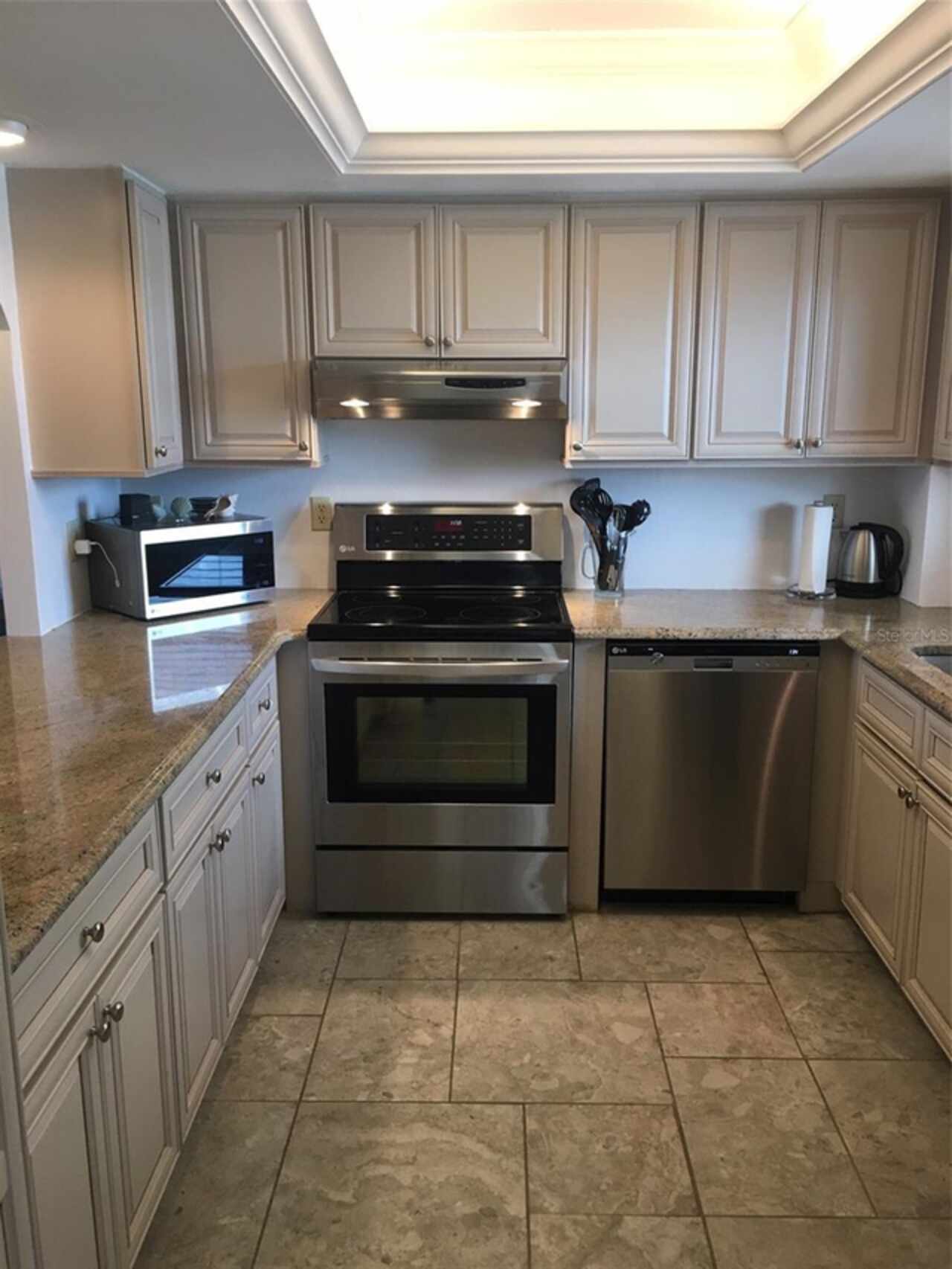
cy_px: 634
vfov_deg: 61.7
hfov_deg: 48.2
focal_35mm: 29
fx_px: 1063
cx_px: 476
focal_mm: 4.15
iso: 40
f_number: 2.2
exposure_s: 1/30
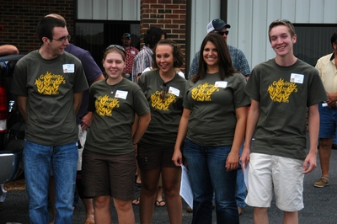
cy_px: 112
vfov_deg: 16.5
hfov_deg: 24.6
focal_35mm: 82
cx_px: 168
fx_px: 772
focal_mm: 55
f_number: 4.5
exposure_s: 1/1000
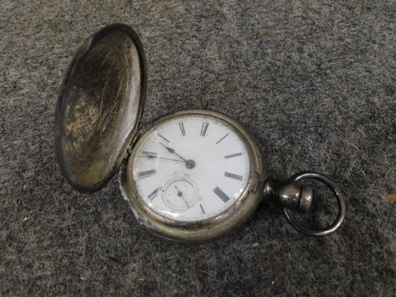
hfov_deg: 60.0
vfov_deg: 46.8
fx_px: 343
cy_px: 148
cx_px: 198
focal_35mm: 30
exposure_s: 1/30
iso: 400
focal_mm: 5.3
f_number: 3.2
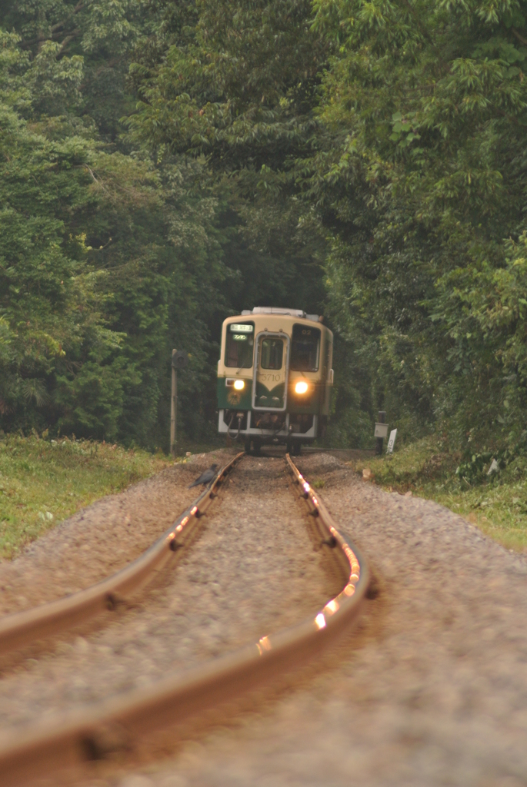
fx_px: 10646
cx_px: 264
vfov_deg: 4.2
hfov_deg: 2.8
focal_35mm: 486
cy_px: 394
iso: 200
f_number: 2.8
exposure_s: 1/125
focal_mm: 180
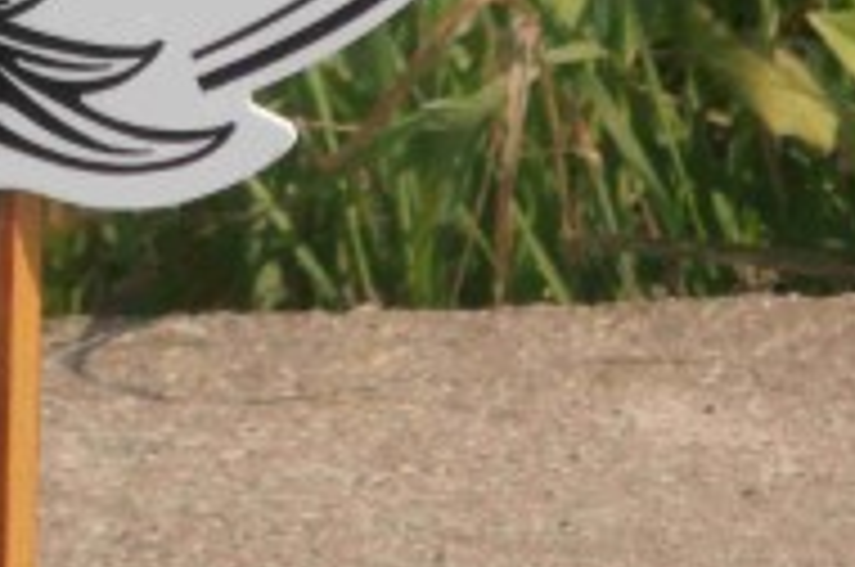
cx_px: -94
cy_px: -454
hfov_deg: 2.4
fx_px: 19987
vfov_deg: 1.6
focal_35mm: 843
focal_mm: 42.54
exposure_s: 1/500
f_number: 5.7
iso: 80
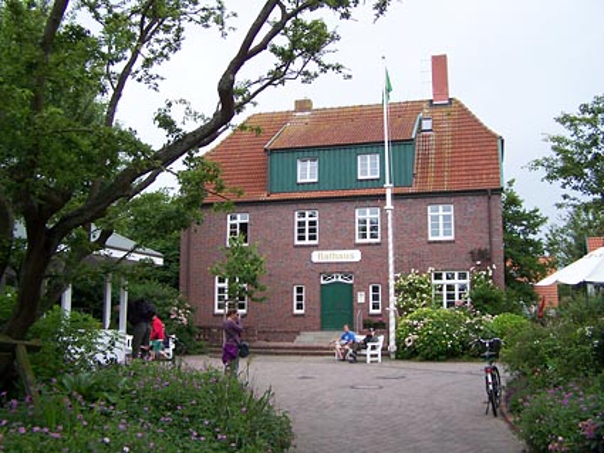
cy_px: 226
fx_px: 663
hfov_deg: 49.0
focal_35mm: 38
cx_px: 302
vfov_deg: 37.7
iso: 64
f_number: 2.8
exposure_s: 1/250
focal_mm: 6.3
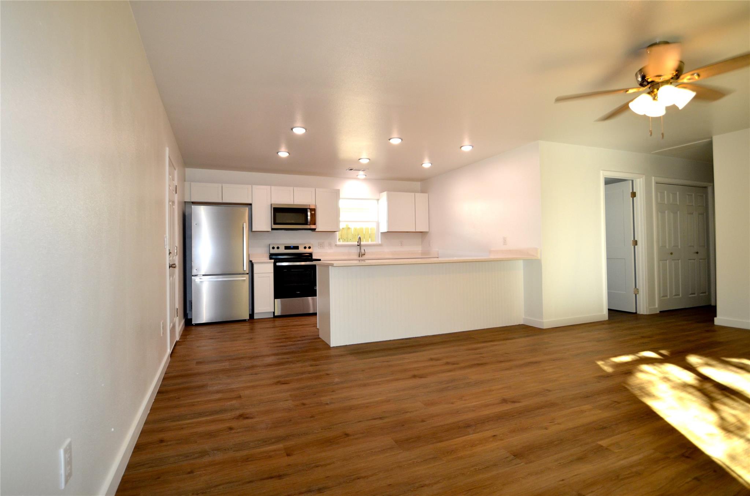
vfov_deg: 67.1
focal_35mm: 18
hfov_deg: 90.1
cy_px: 248
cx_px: 375
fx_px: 374
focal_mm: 12
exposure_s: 1/125
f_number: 3.8
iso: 320
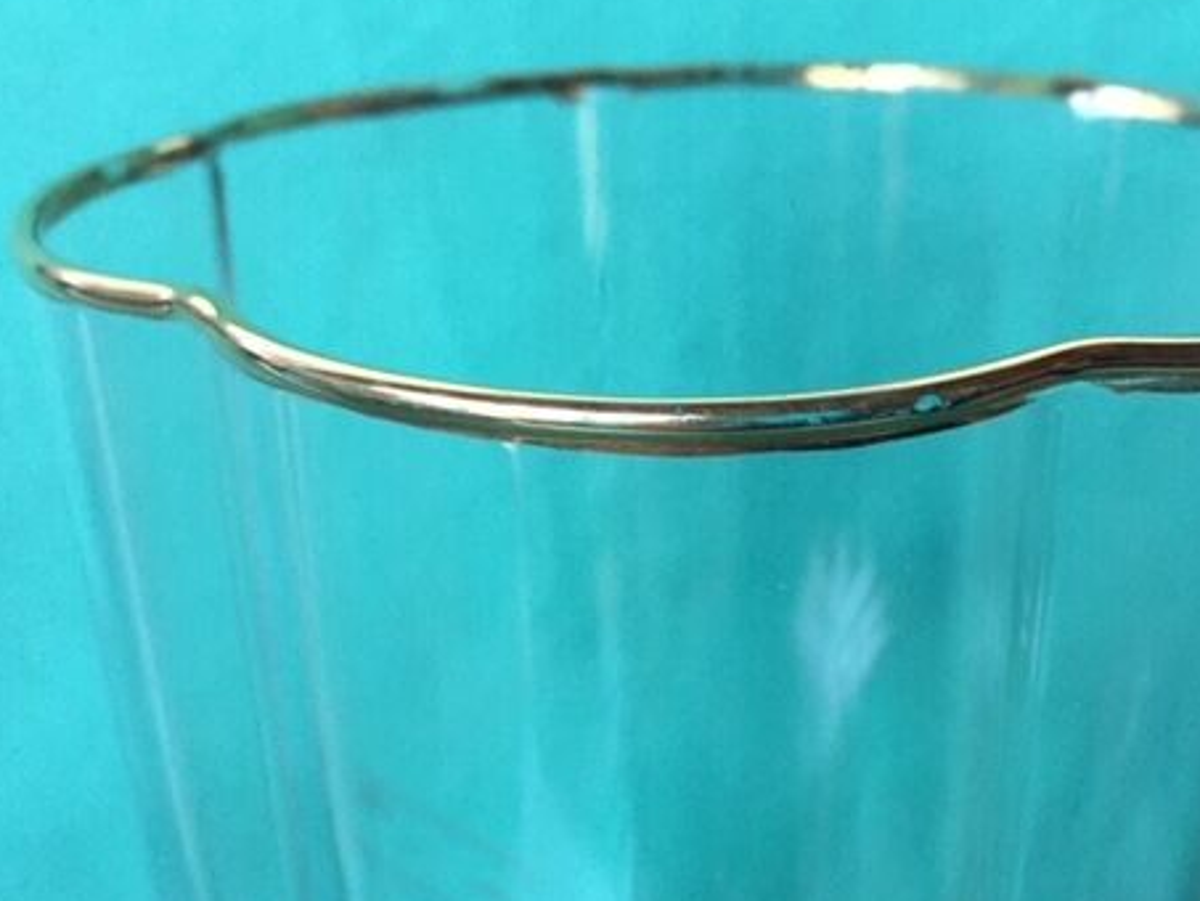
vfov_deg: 34.8
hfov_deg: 45.4
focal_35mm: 41
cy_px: 596
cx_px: 744
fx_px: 1422
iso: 64
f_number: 2.2
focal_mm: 4.15
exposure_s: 1/33
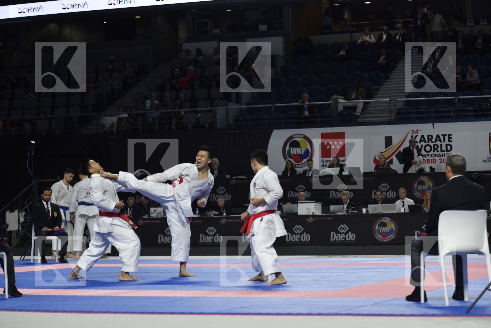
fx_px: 1364
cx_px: 246
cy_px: 164
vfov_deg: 13.7
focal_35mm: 100
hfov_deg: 20.4
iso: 1250
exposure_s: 1/800
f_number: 4
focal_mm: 100
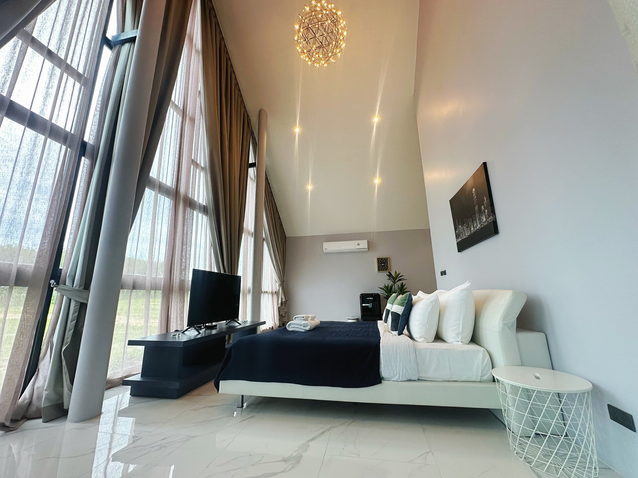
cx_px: 319
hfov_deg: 102.1
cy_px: 239
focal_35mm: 14
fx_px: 258
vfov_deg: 85.7
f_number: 2.2
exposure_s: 1/99
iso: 125
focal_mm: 2.22
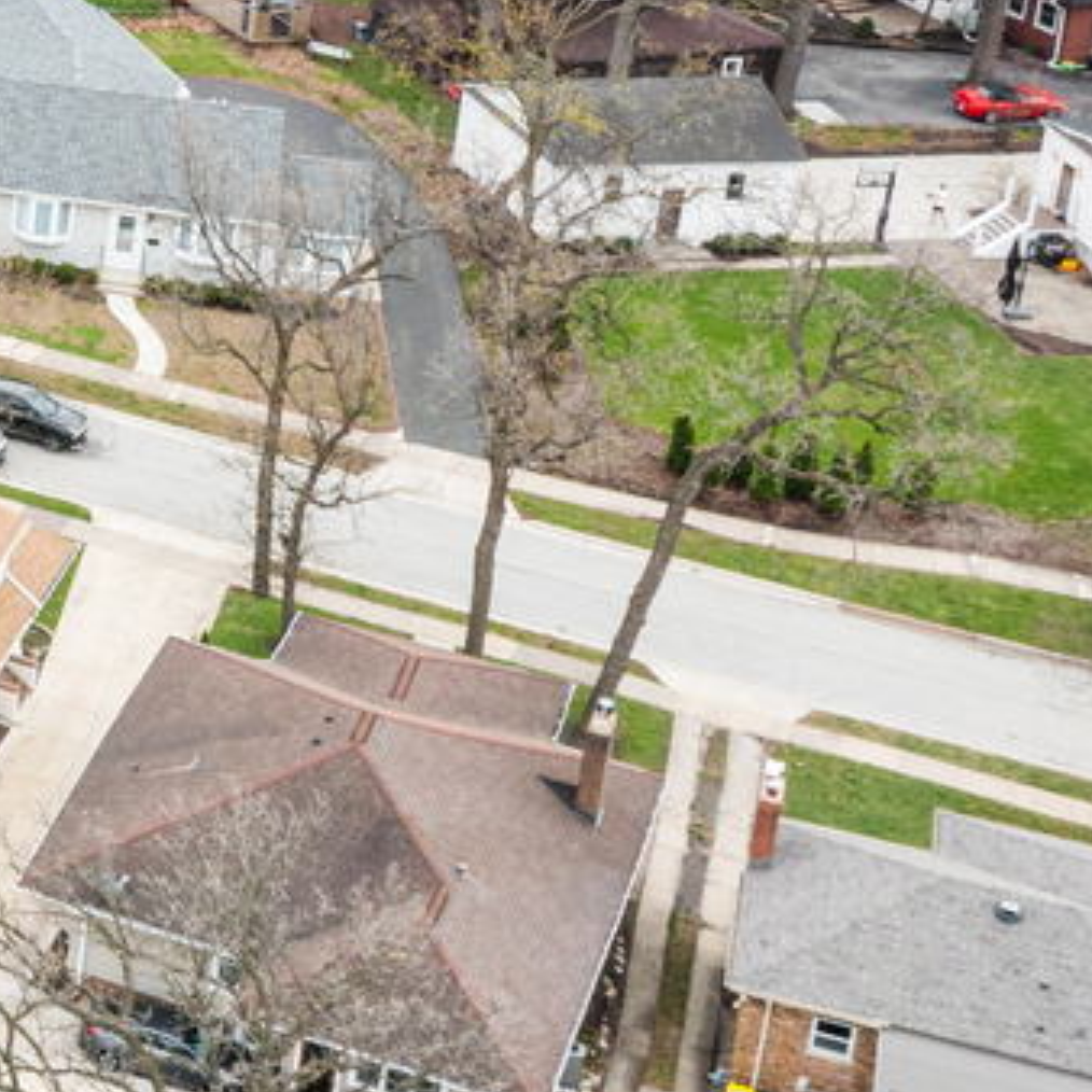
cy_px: -233
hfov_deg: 12.7
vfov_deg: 14.8
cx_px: -1326
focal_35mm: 114
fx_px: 4069
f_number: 5
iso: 100
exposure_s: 1/120
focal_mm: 10.26
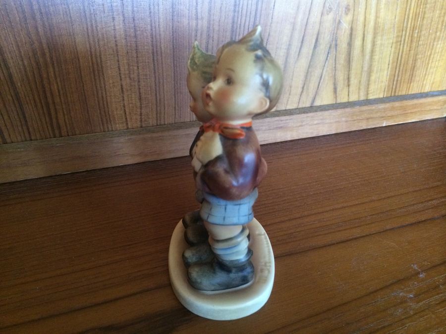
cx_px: 223
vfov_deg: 46.8
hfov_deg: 60.0
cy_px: 167
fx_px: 387
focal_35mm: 30
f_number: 2.2
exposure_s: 1/15
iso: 320
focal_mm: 4.12
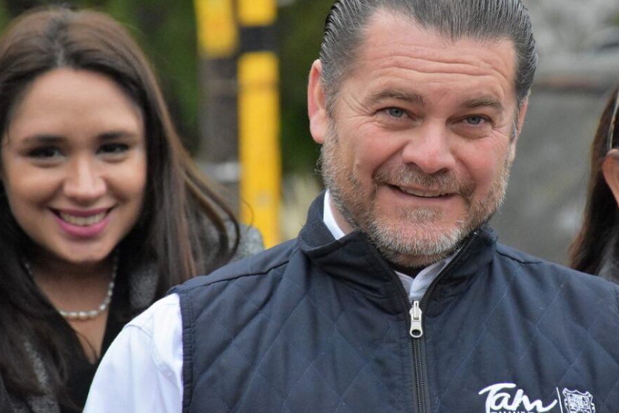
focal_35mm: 279
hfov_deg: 7.4
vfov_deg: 4.9
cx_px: 396
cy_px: 171
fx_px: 4797
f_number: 5.6
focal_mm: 140
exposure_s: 1/1000
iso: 5000
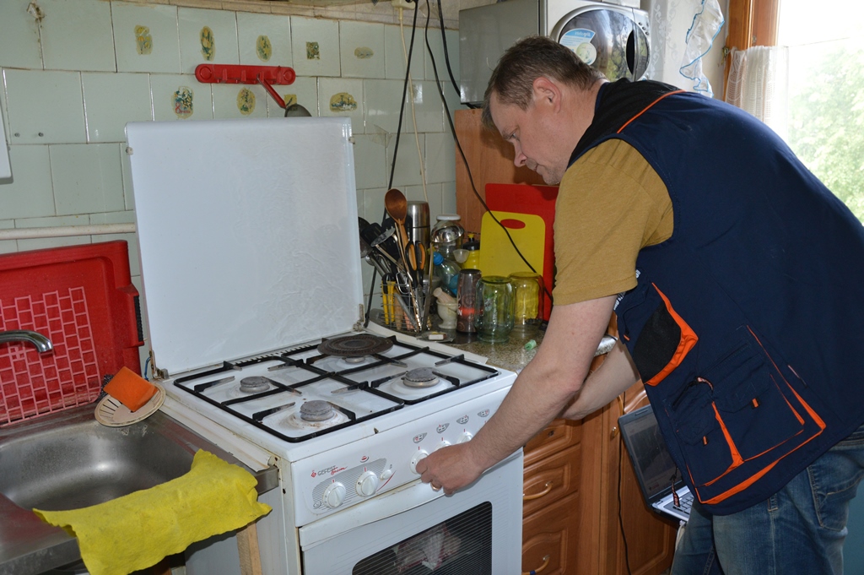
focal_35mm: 33
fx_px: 791
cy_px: 288
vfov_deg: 39.9
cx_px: 432
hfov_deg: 57.3
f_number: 3.8
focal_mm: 22
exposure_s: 1/60
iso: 500
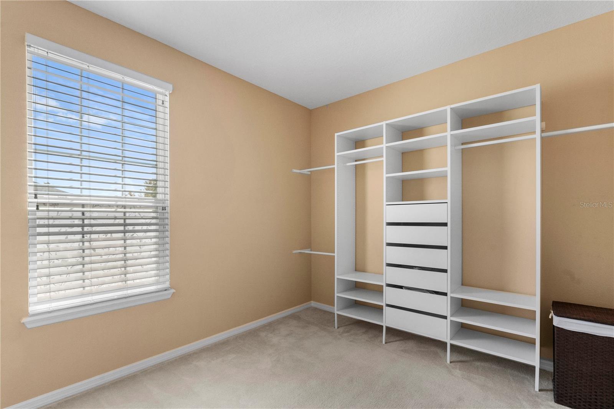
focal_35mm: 16
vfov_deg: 73.7
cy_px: 204
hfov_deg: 96.7
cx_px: 307
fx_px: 273
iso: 4000
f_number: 8
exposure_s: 1/30
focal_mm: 16
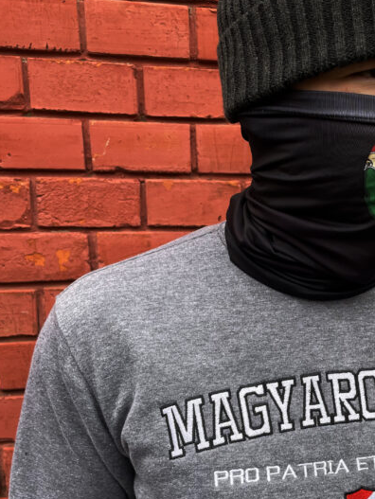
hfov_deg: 30.3
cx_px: 329
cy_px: 317
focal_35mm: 46
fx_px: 664
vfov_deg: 40.9
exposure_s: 1/227
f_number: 1.6
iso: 32
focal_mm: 4.2
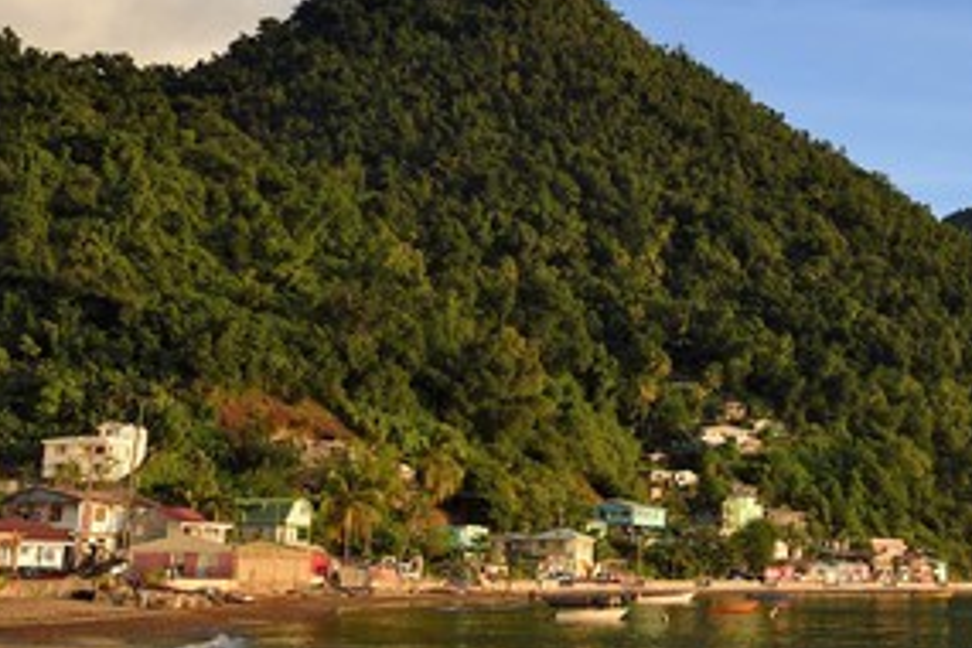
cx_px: 648
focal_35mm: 56
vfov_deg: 24.1
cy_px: 252
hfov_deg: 35.3
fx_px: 1512
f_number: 5.6
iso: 200
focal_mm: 38
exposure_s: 1/250
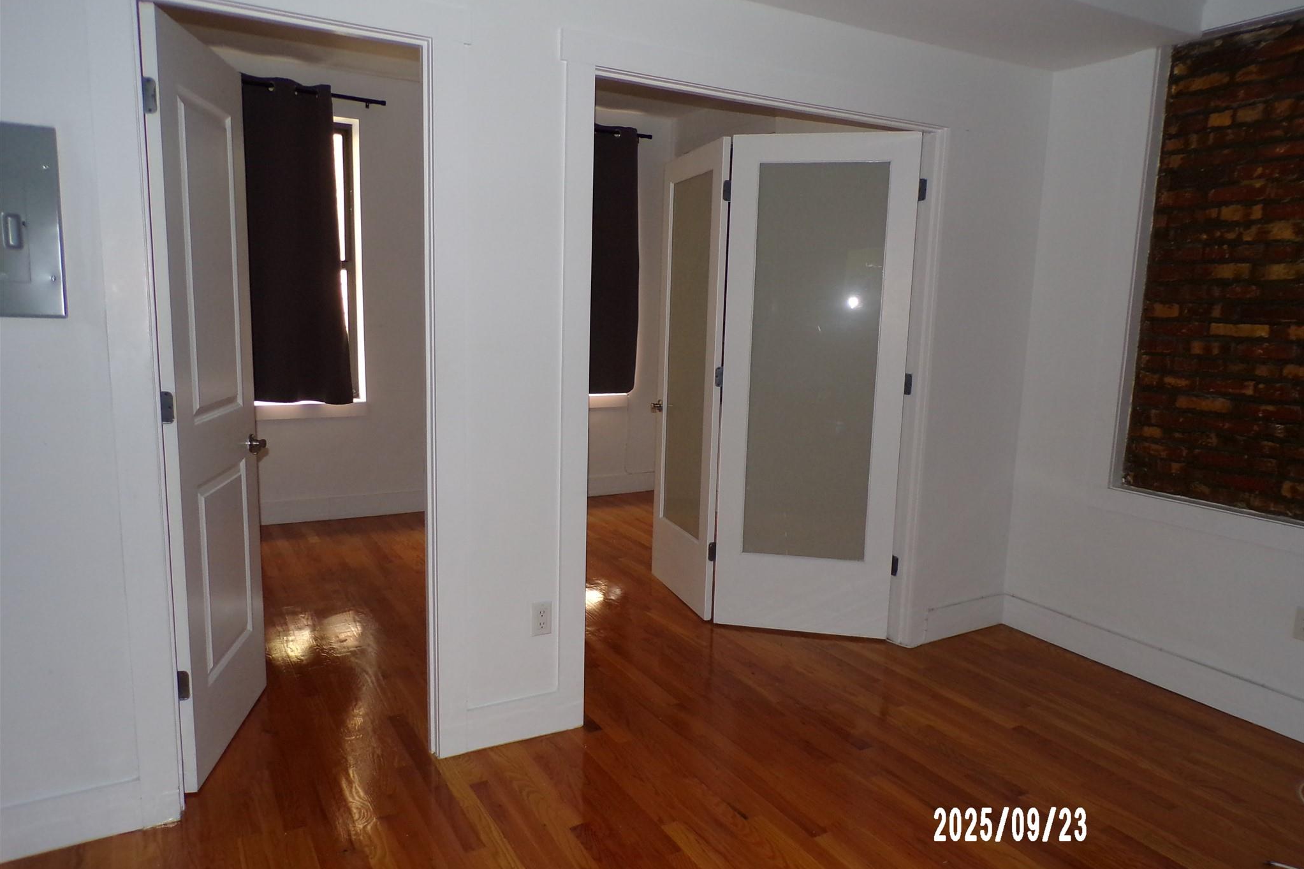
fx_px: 905
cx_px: 652
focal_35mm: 25
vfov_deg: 51.3
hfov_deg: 71.5
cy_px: 443
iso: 200
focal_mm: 4.3
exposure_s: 1/34
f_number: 3
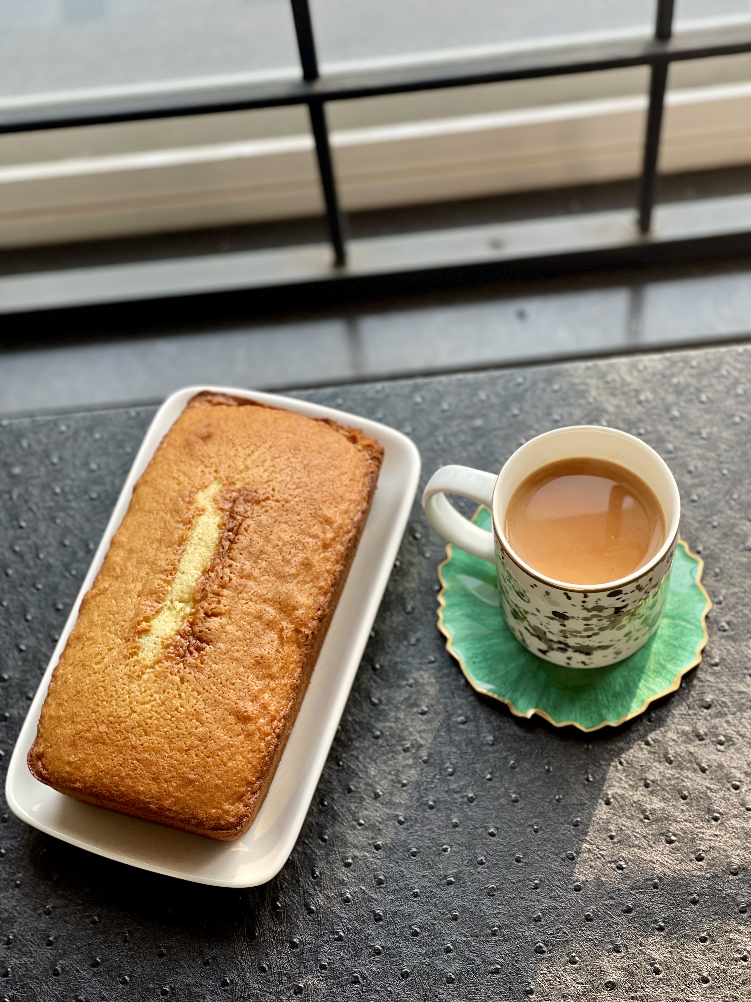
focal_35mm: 64
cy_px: 501
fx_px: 1851
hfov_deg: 22.9
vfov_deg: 30.3
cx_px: 376
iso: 80
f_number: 2.2
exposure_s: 1/121
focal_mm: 7.5
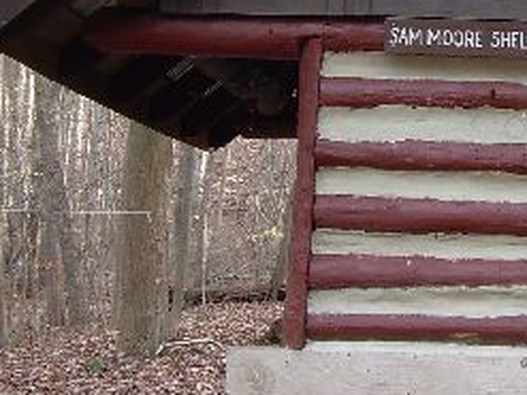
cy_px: 75
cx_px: 555
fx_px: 1856
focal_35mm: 122
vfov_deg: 12.1
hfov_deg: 15.8
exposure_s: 1/60
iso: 50
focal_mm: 7.7
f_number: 3
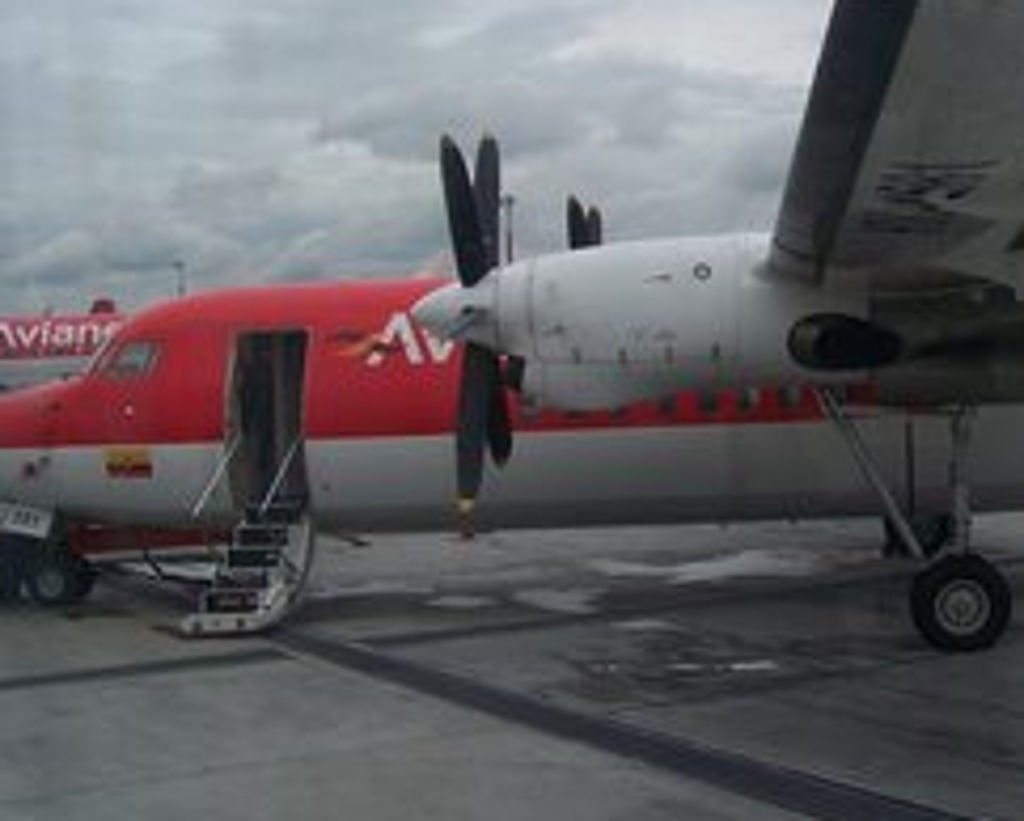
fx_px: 1759
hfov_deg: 31.8
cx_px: 779
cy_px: 245
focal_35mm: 58
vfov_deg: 26.1
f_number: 4
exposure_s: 1/1000
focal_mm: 5.85
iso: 64
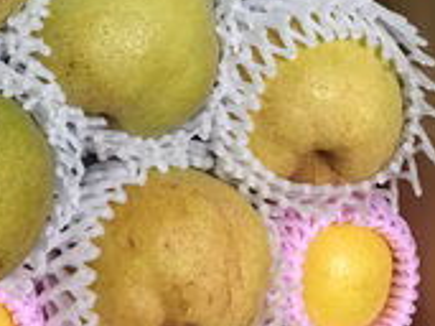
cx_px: 120
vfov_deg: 20.3
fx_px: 854
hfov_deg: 28.2
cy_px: -59
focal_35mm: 68
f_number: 2.2
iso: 200
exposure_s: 1/17
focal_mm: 4.15
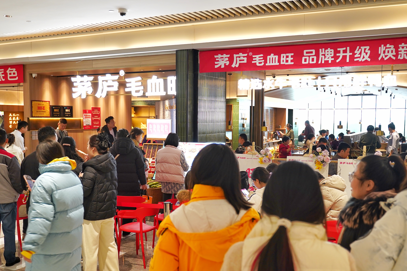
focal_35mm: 40
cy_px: 159
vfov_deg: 33.3
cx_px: 190
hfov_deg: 48.4
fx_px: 452
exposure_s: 1/125
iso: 800
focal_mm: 28
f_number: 2.8
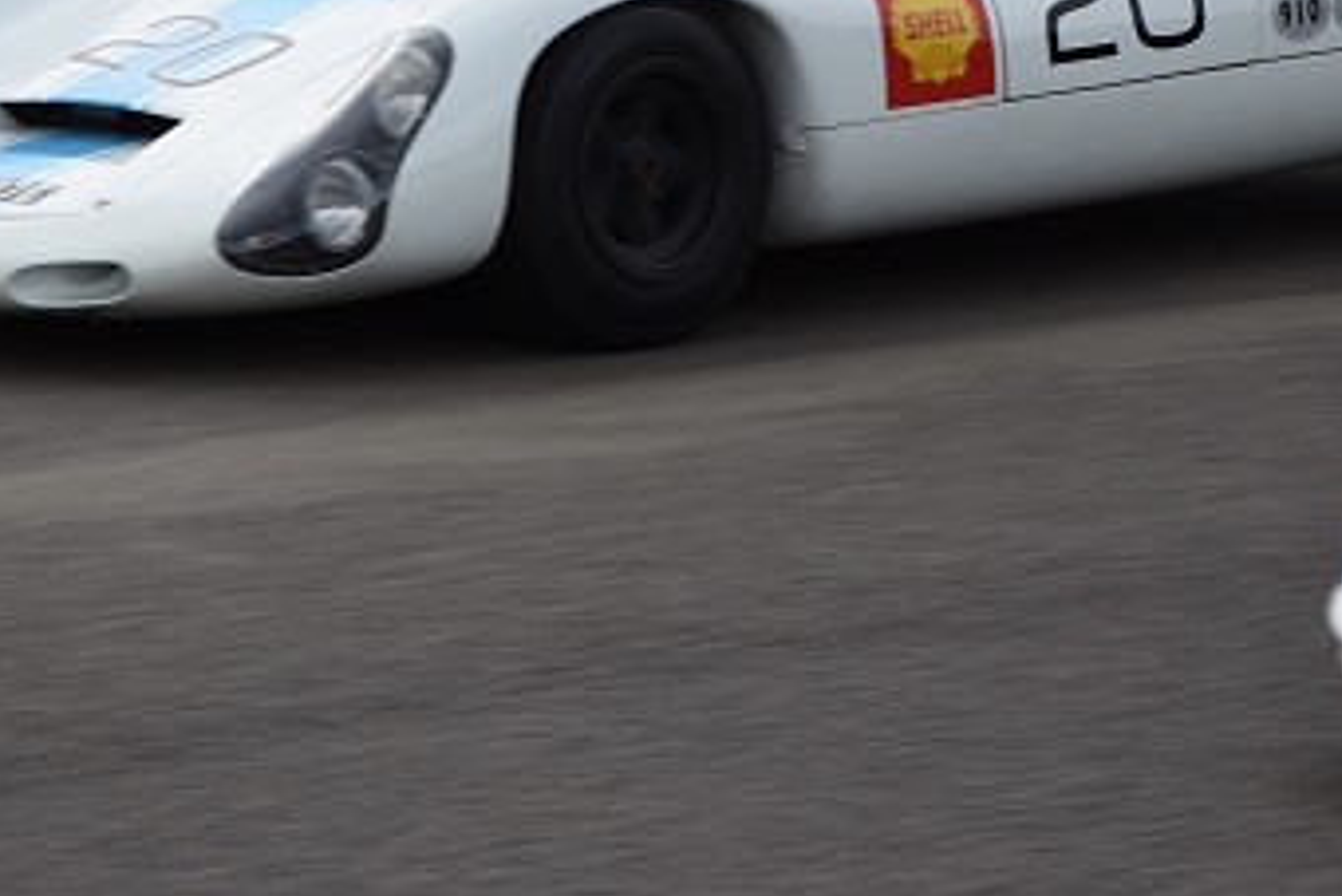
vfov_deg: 3.7
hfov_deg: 5.6
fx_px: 13804
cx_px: 553
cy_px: 57
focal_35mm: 370
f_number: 5.6
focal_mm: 105
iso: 200
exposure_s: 1/400
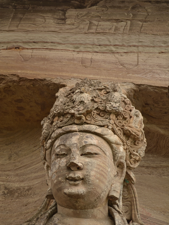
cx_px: 85
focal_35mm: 79
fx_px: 514
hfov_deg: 18.7
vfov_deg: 24.7
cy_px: 122
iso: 100
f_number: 5.3
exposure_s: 1/50
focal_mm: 48
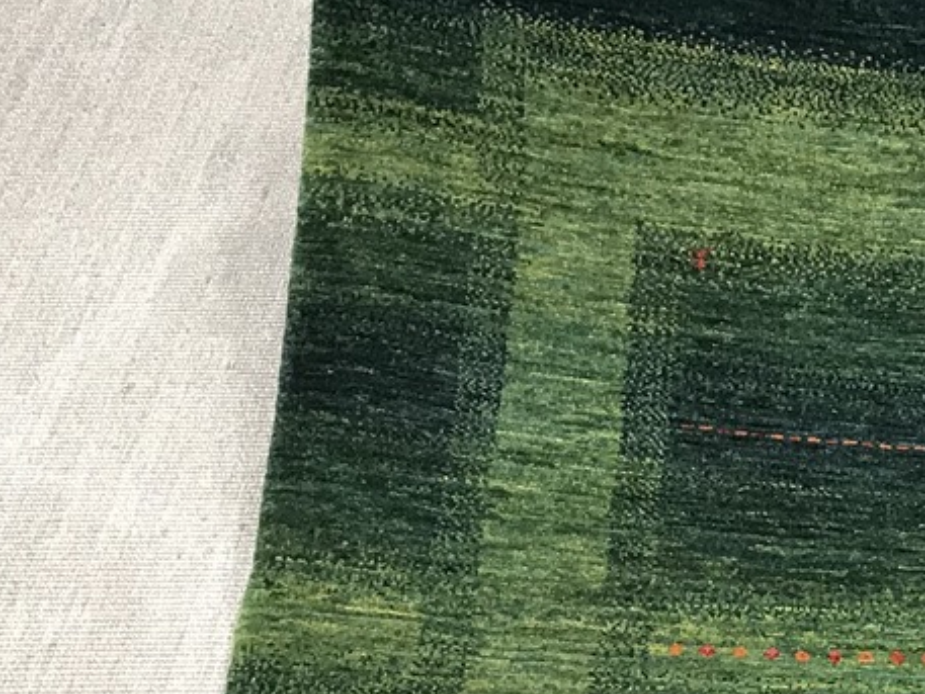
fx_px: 2619
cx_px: 1087
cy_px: 1032
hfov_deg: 19.0
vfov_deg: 14.2
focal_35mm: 98
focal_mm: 3.99
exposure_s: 1/33
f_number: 1.8
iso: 40
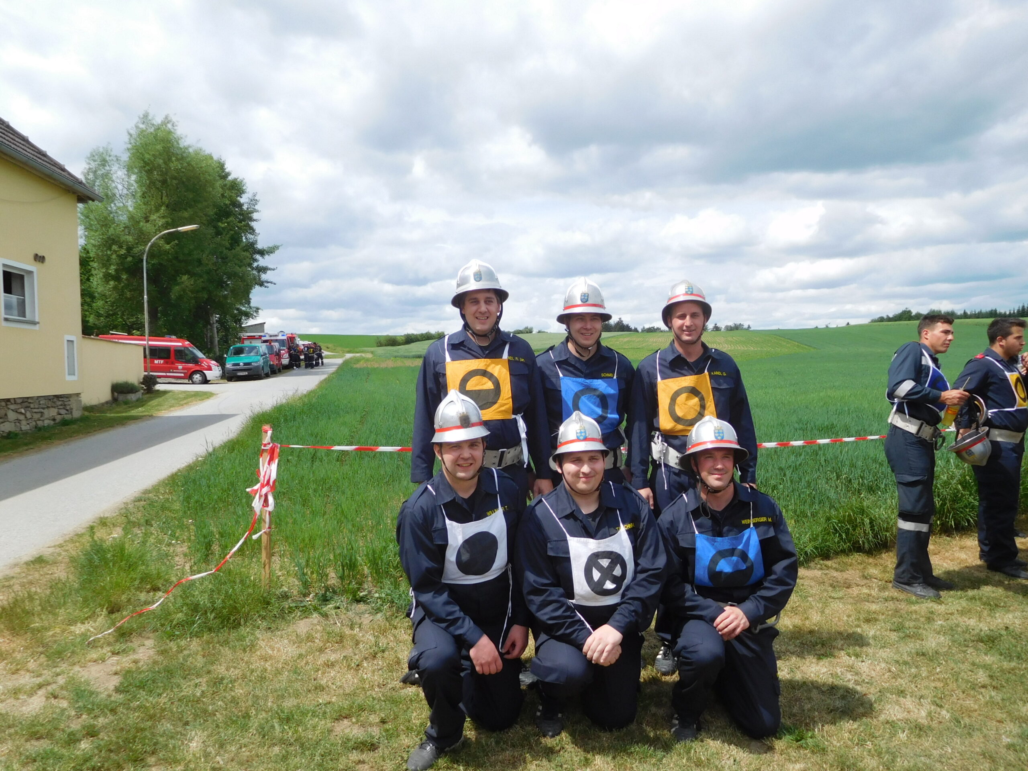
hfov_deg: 69.4
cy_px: 386
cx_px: 514
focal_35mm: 25
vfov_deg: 54.9
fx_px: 742
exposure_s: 1/1250
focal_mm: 4.5
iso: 125
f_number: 3.4
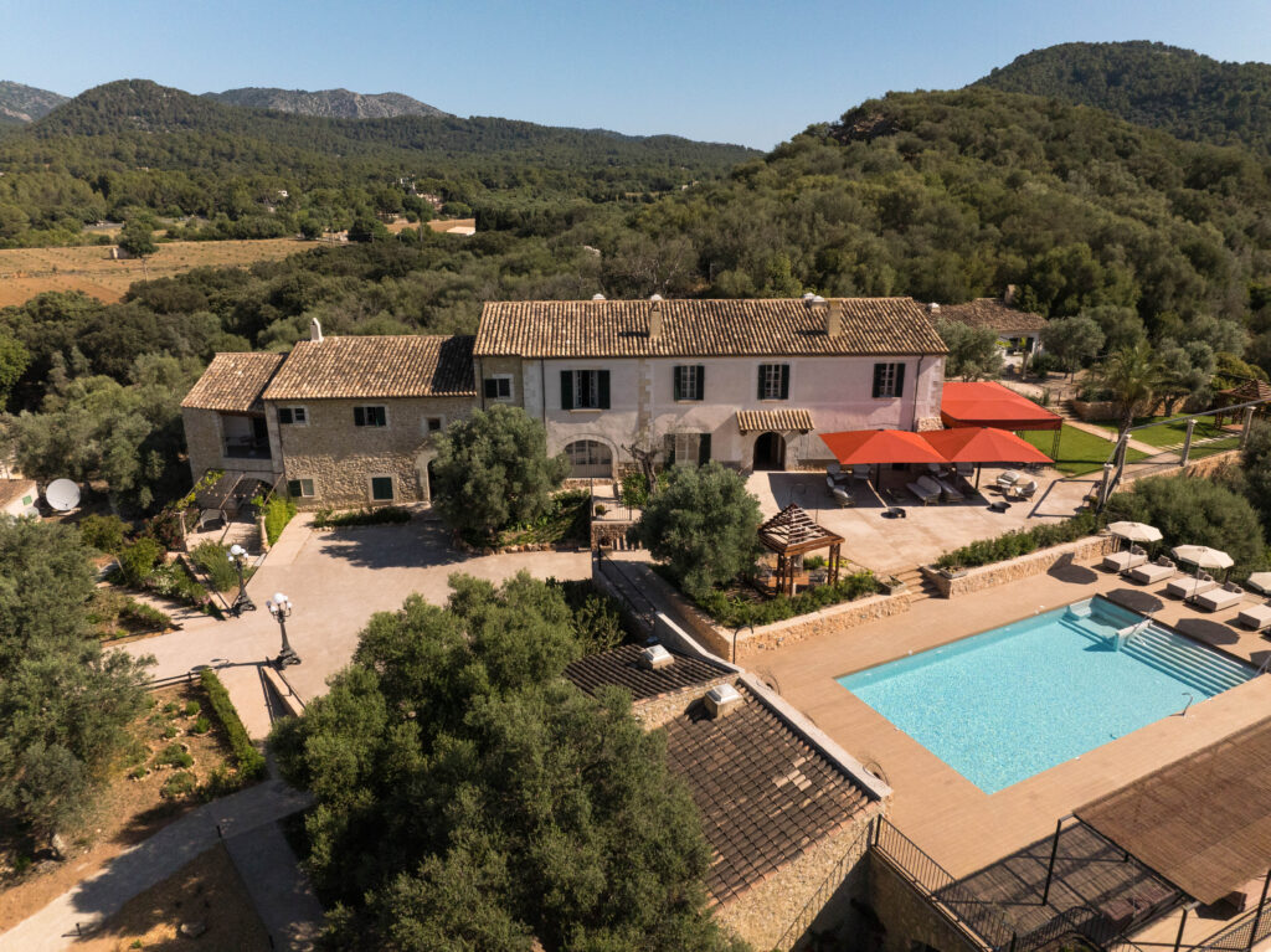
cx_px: 636
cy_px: 476
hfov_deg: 71.6
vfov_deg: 56.8
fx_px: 881
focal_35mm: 24
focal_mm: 12.29
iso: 800
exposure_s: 1/320
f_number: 4.5
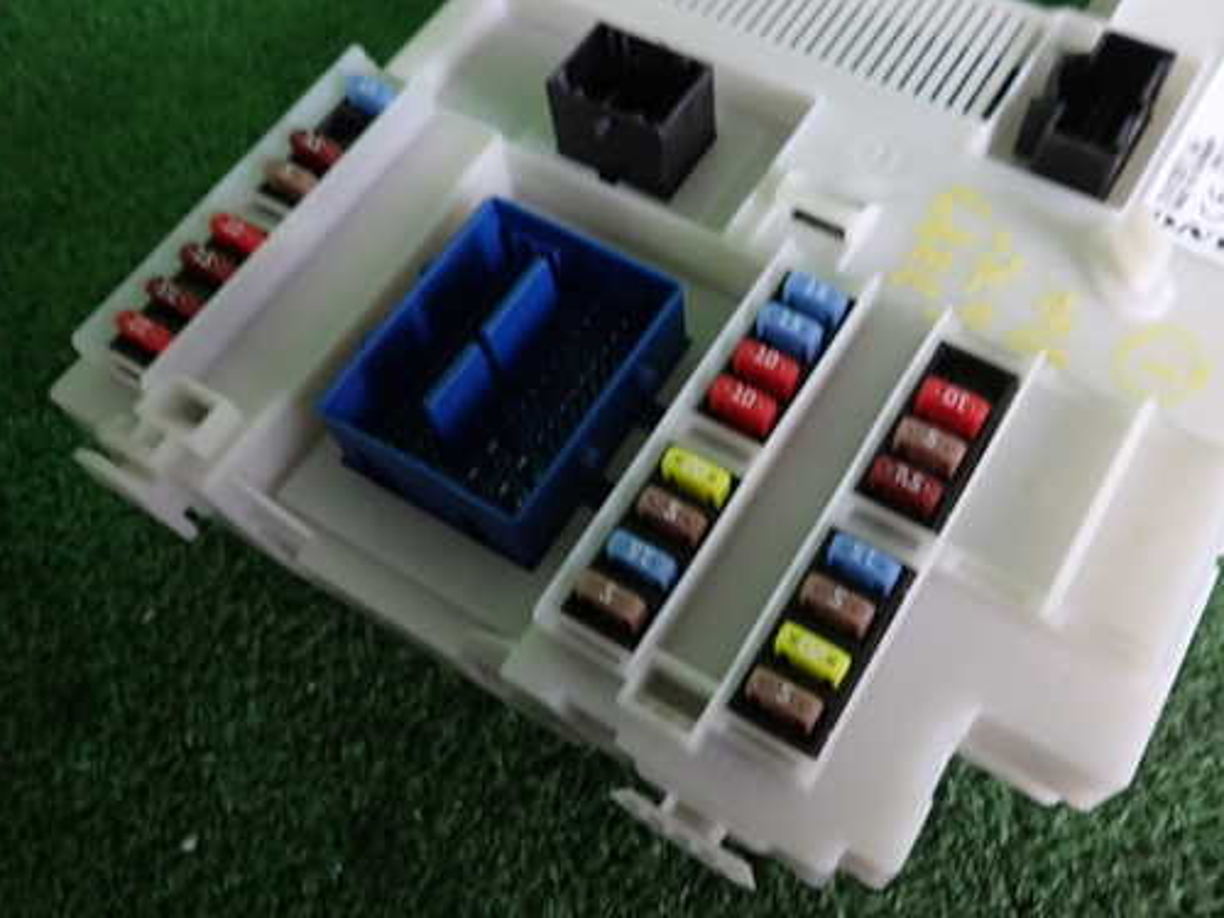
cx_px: 668
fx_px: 1061
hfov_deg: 59.9
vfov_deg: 46.8
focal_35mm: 30
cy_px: 450
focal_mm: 4.5
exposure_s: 1/30
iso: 200
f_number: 2
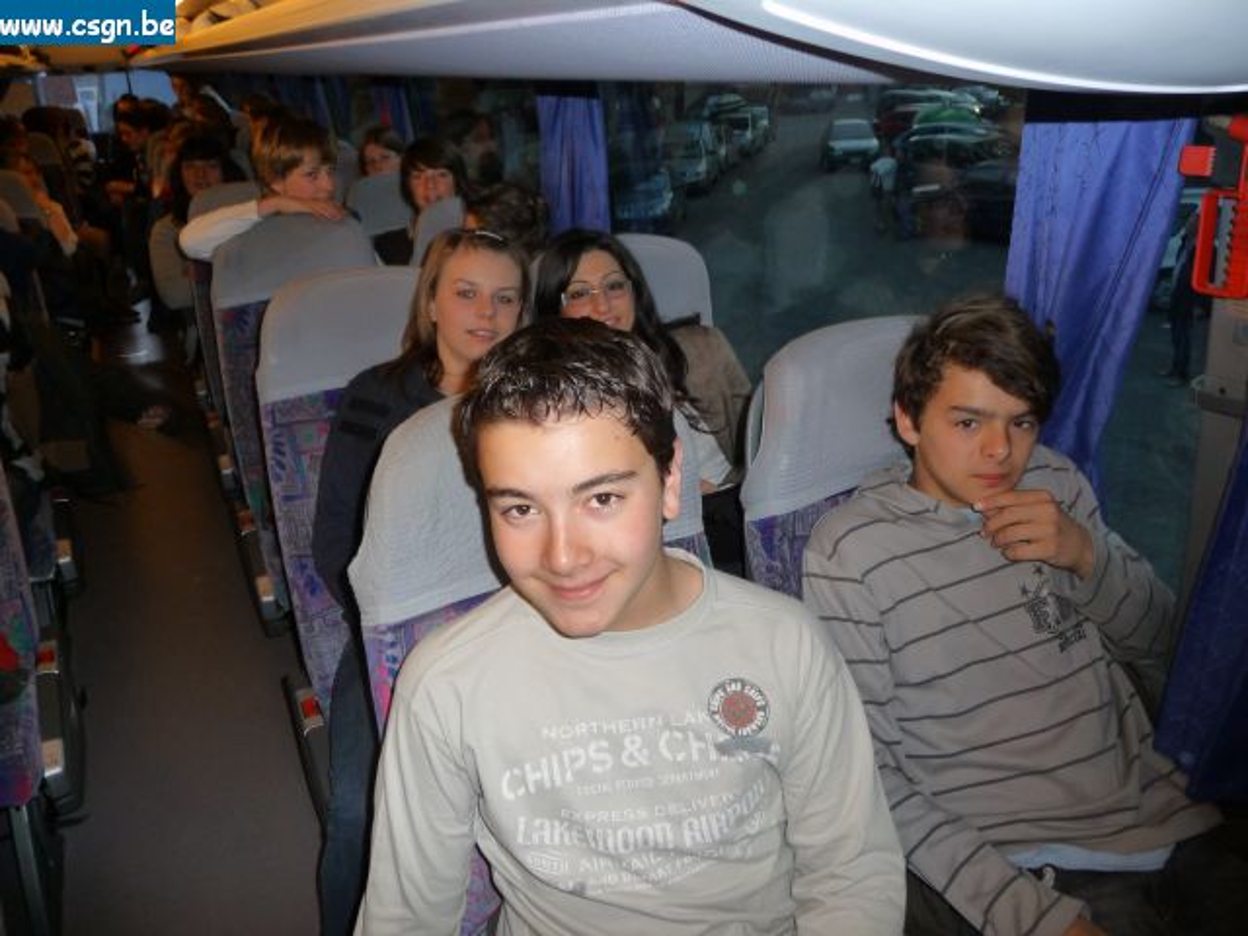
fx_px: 1009
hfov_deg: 63.4
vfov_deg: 49.7
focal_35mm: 28
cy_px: 468
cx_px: 624
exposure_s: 1/30
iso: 160
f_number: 3.3
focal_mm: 4.7
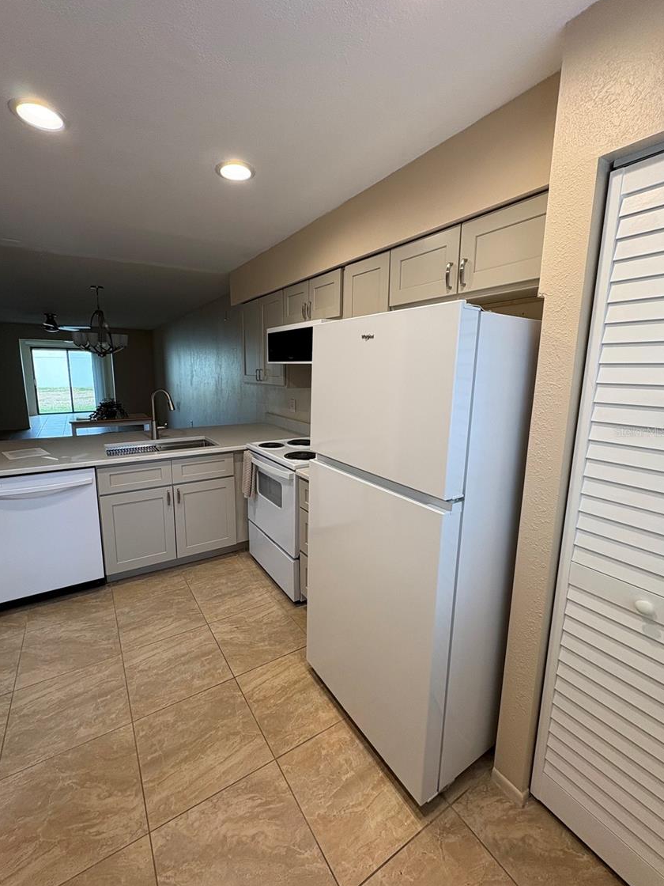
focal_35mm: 15
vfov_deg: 98.1
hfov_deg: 81.7
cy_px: 431
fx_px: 384
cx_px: 315
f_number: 2.2
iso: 125
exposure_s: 1/61
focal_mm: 2.22
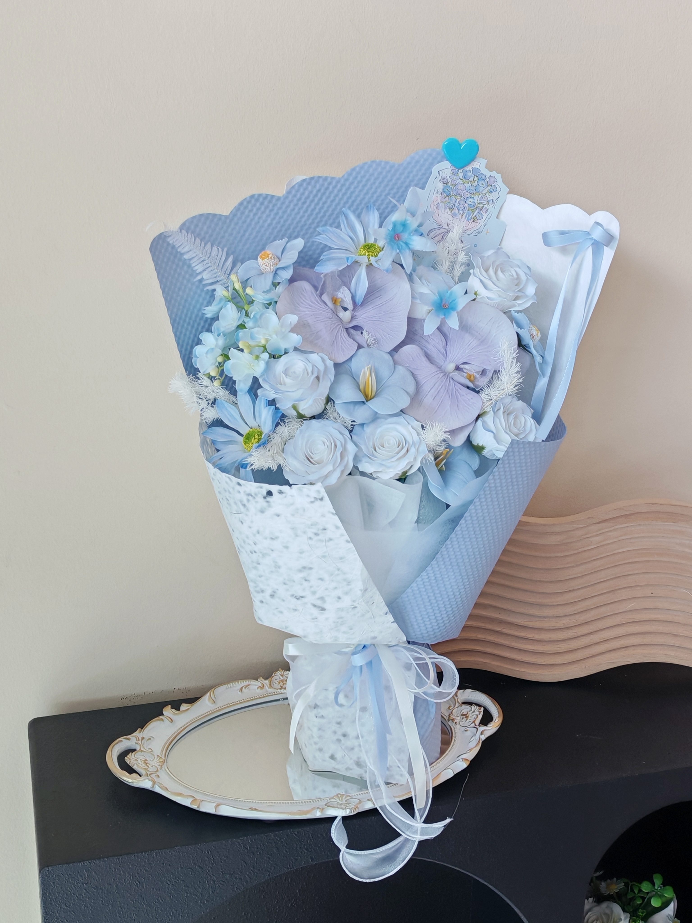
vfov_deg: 40.4
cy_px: 462
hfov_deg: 30.9
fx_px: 1253
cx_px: 346
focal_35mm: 47
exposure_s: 1/50
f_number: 1.95
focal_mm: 5.52
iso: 125
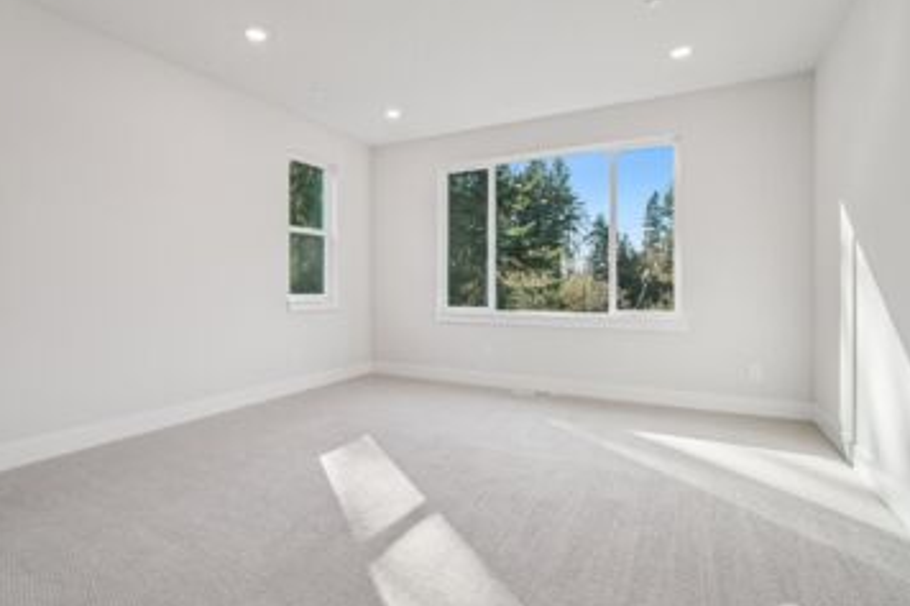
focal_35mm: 18
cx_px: 409
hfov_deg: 89.7
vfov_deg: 67.3
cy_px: 300
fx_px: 455
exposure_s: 1/200
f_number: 8
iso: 1600
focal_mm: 16
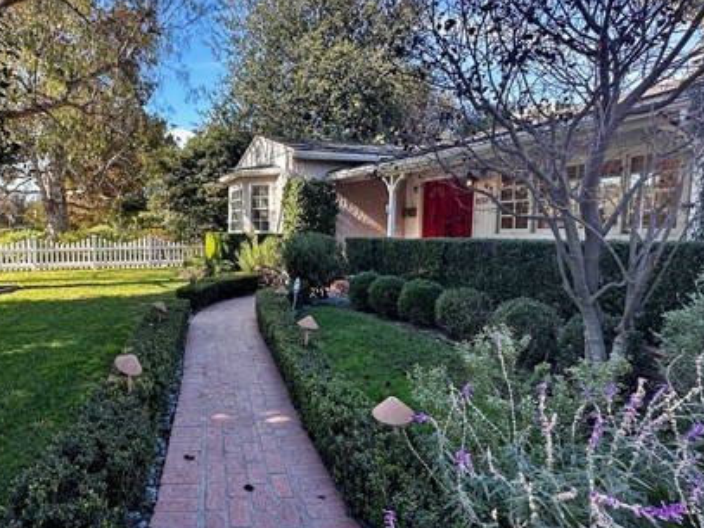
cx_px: 225
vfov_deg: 61.1
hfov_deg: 73.7
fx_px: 447
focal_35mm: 22
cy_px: 270
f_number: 2.2
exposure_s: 1/194
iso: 40
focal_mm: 2.22
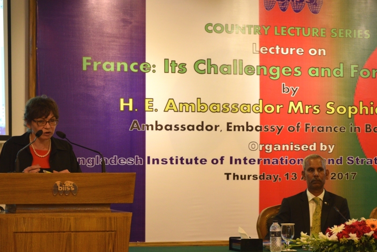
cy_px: 143
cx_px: 240
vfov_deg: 13.4
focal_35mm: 102
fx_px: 1068
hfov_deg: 20.0
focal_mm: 52
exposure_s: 1/60
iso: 1000
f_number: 4.8
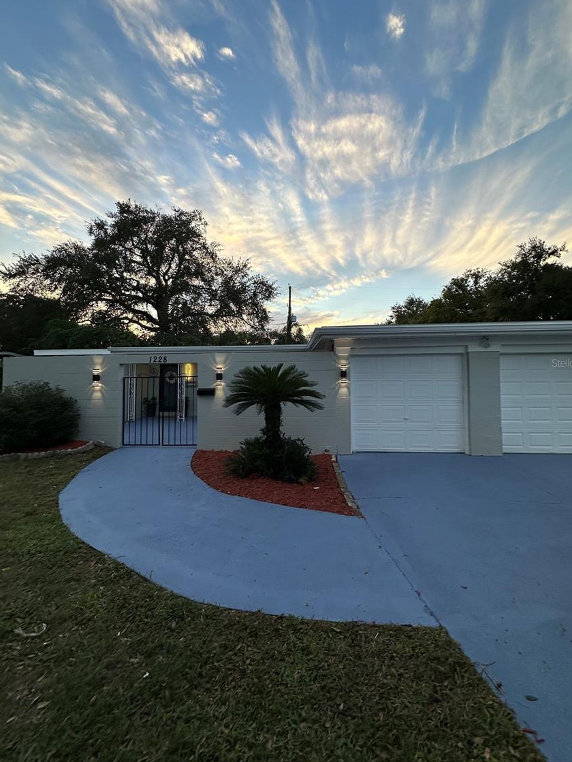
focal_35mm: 15
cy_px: 363
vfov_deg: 98.1
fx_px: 330
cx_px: 293
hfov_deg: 81.7
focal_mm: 2.22
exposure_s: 1/232
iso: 40
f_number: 2.2
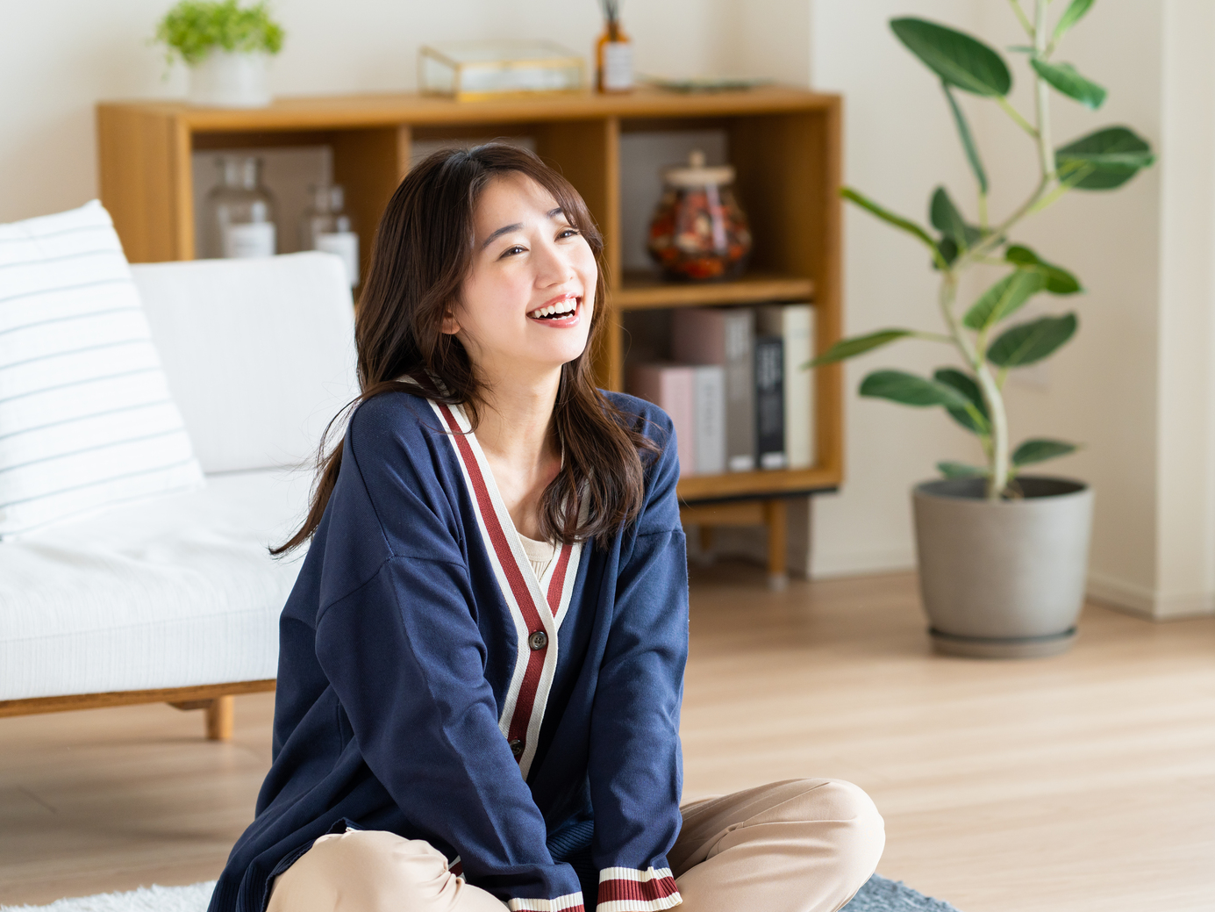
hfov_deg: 16.6
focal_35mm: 118
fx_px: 4142
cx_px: 874
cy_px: 509
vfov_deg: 12.6
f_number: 2.5
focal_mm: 85
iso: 400
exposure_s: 1/320
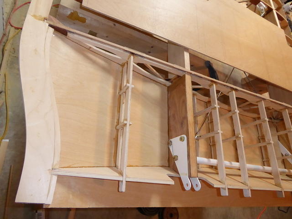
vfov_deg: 54.9
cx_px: 146
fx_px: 211
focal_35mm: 25
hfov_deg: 69.4
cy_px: 110
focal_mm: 4.3
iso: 800
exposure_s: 1/60
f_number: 3.3
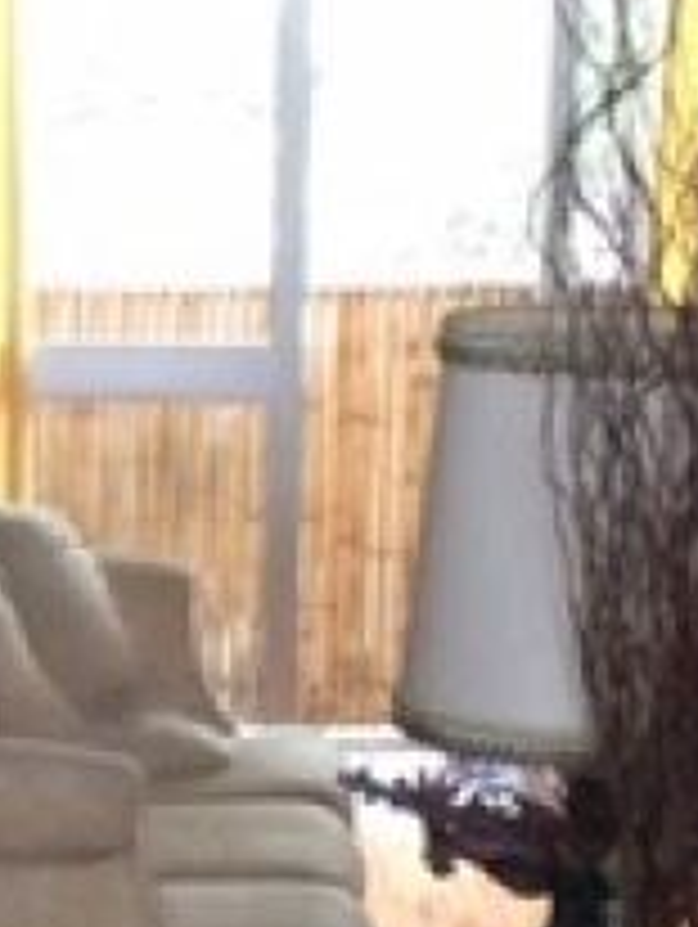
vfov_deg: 14.4
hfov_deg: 10.8
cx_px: -203
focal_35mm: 135
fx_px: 3622
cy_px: 846
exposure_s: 1/30
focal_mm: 4.15
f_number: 2.2
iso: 320
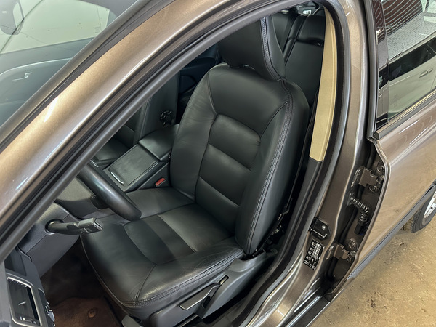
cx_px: 218
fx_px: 302
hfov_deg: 71.6
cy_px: 164
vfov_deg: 56.8
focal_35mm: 24
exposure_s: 1/33
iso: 640
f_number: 1.78
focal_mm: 6.86
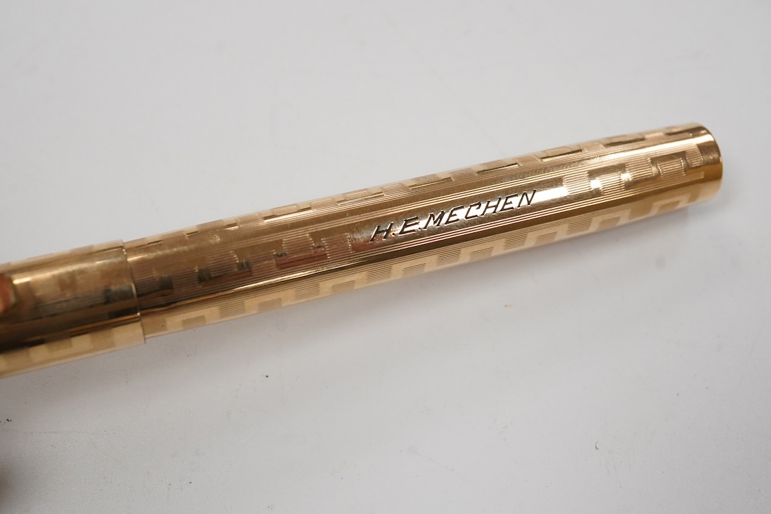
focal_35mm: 45
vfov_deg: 29.9
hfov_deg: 43.6
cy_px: 257
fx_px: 964
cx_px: 386
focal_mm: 30
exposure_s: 1/200
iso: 2500
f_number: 14
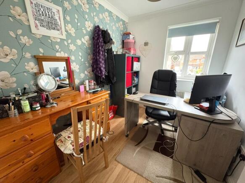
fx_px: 99
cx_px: 122
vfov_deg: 85.7
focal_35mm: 14
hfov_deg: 102.1
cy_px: 92
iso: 800
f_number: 2.2
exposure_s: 1/33
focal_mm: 2.22
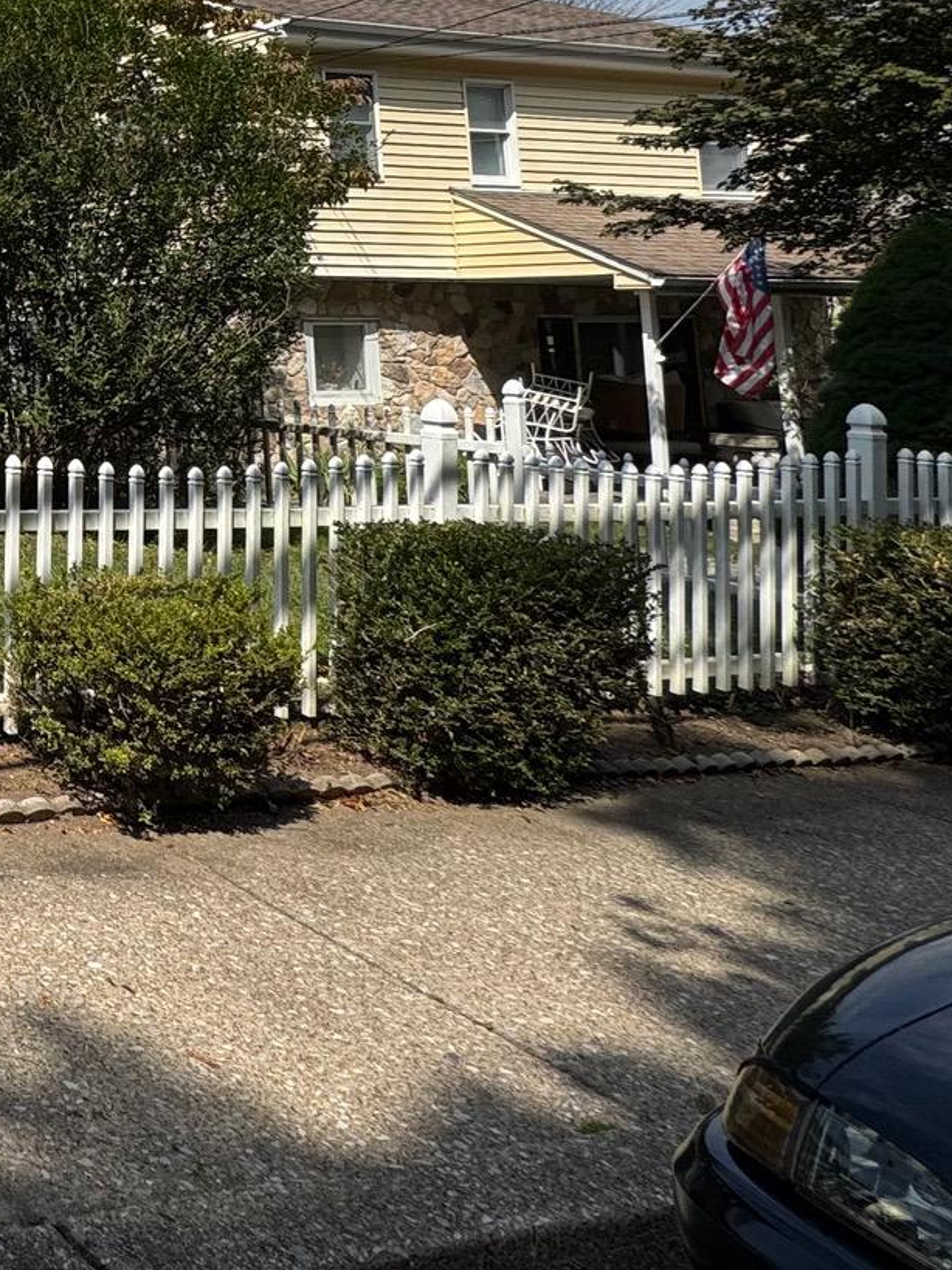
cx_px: -513
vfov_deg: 49.1
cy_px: 228
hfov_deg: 27.0
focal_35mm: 35
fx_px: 1284
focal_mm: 2.22
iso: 50
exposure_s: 1/1709
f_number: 2.2
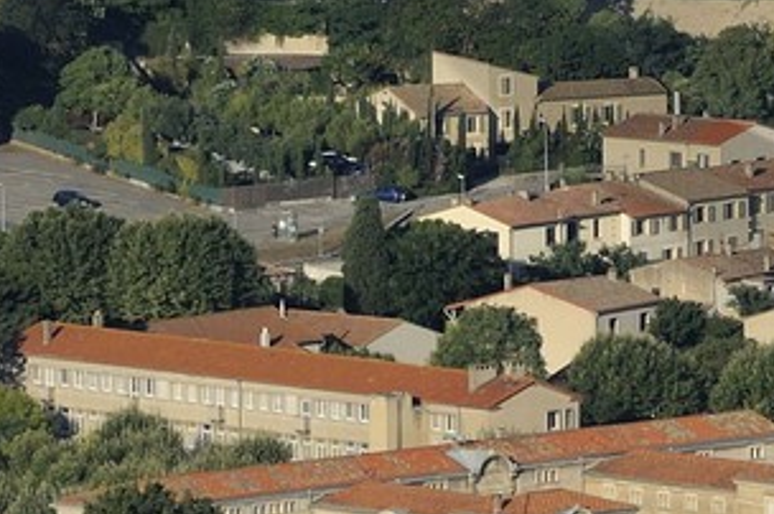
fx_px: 22615
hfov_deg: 2.0
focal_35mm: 1053
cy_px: -707
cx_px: 1166
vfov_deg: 1.3
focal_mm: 200
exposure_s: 1/800
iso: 200
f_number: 7.1
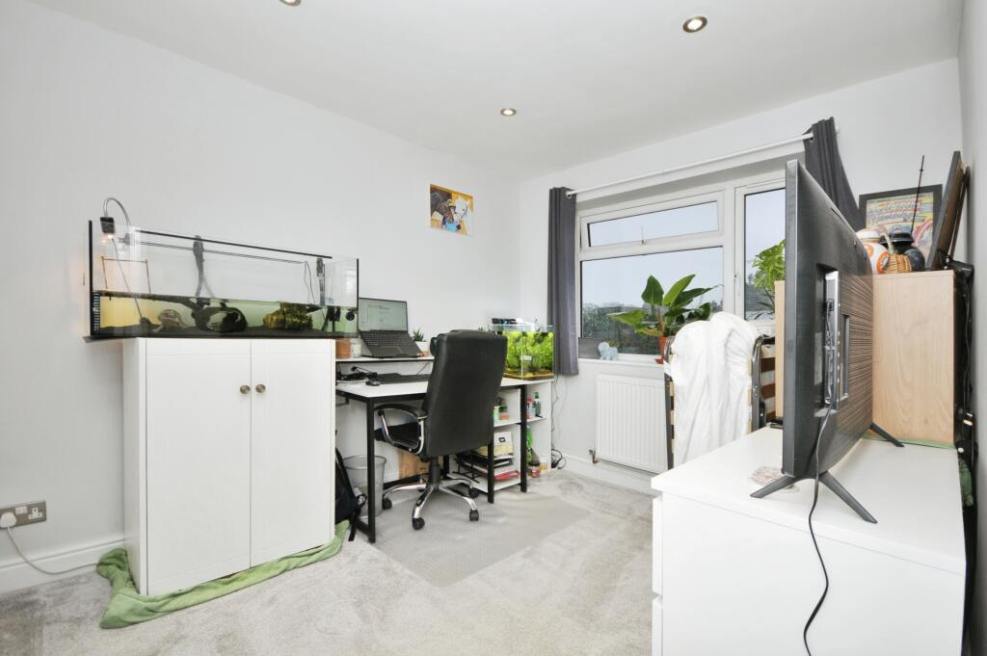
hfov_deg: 95.0
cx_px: 494
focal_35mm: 16
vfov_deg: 72.0
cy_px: 328
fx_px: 452
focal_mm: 11
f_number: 5
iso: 200
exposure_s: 1/60
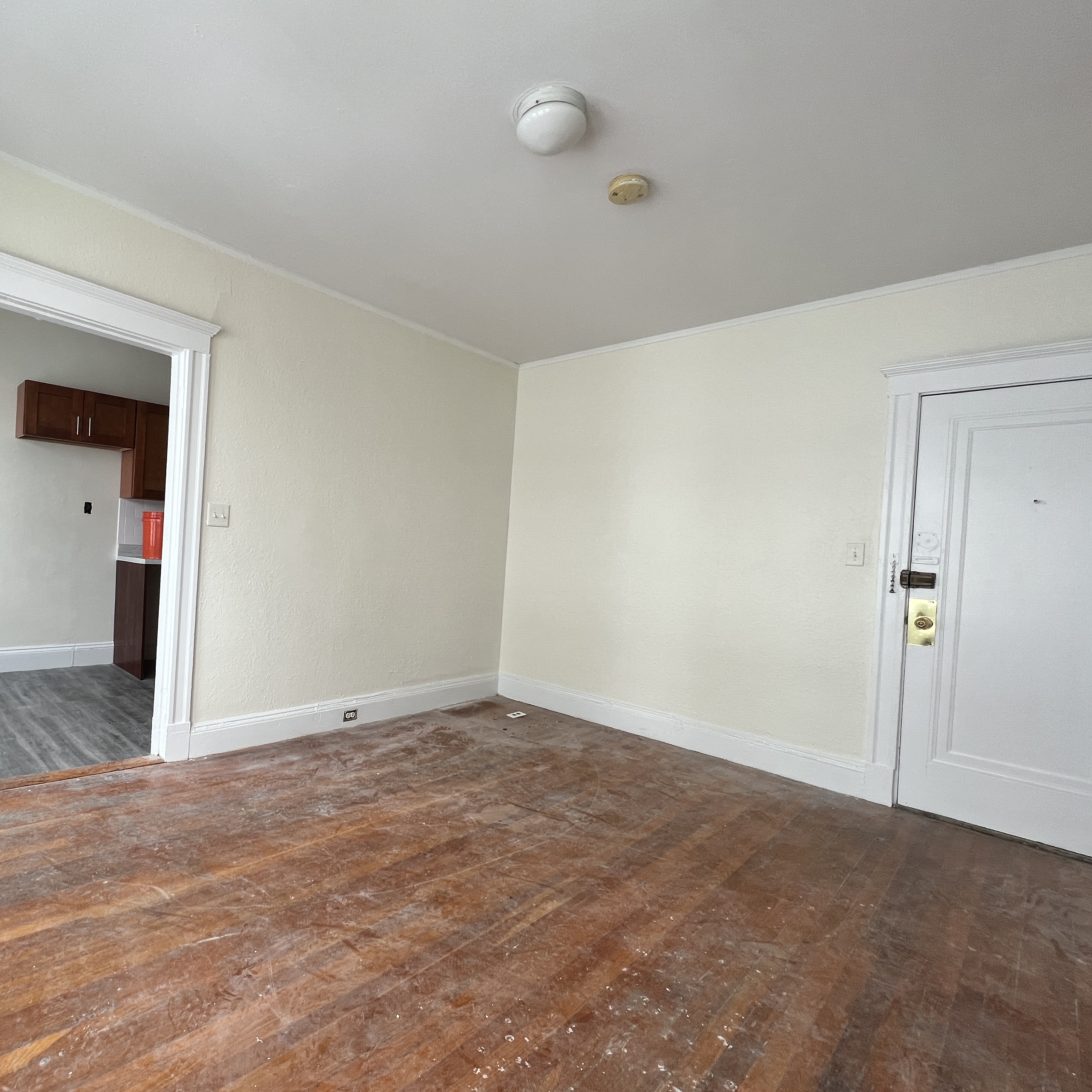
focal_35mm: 16
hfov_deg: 85.1
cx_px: 387
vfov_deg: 87.4
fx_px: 571
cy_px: 553
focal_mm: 1.57
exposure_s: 1/99
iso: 50
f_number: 1.8
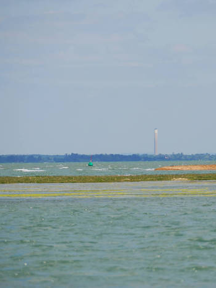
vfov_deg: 4.6
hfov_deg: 3.4
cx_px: 162
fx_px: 3614
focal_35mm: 434
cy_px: 144
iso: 100
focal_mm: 200
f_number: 5.6
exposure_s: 1/500
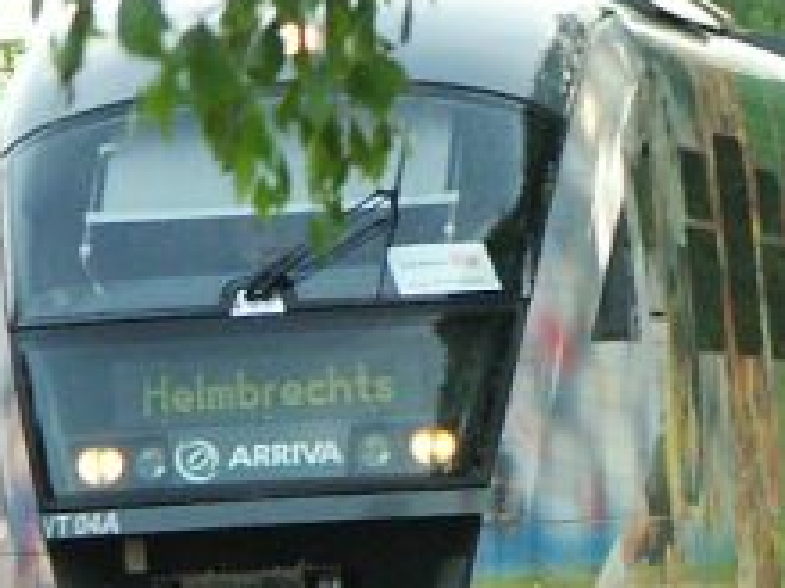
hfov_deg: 3.3
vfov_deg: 2.5
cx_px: 1079
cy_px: 276
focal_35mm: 595
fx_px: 13486
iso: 200
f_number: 4.5
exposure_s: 1/500
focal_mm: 32.34
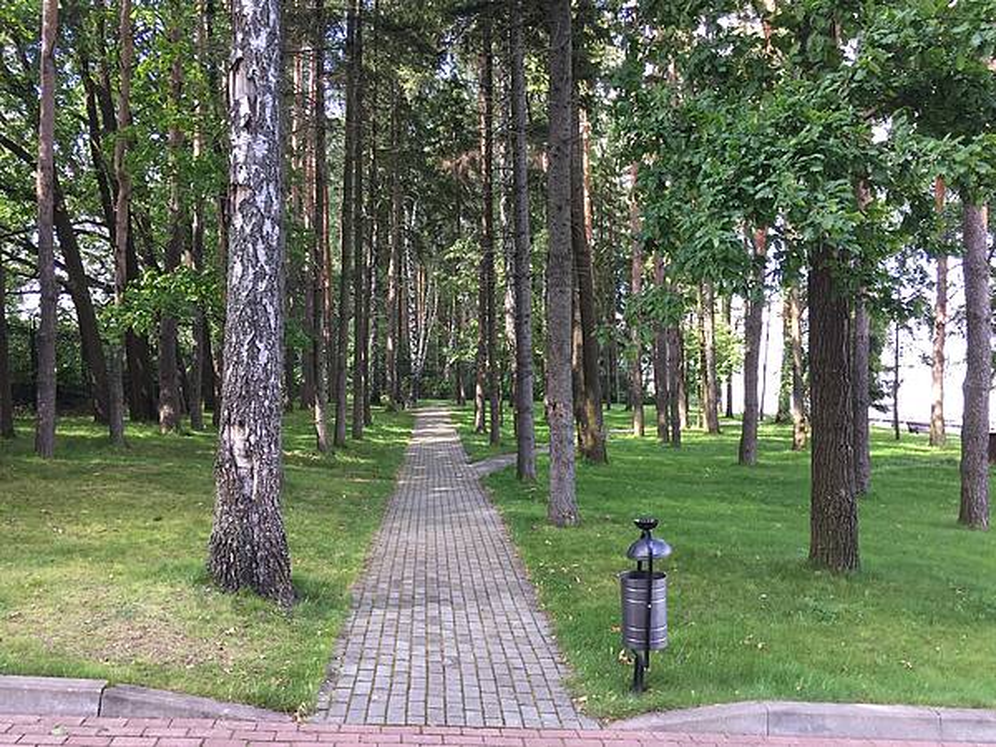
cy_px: 374
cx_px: 498
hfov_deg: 61.7
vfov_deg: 48.2
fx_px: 834
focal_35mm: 29
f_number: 2.2
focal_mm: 4.15
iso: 40
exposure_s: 1/100
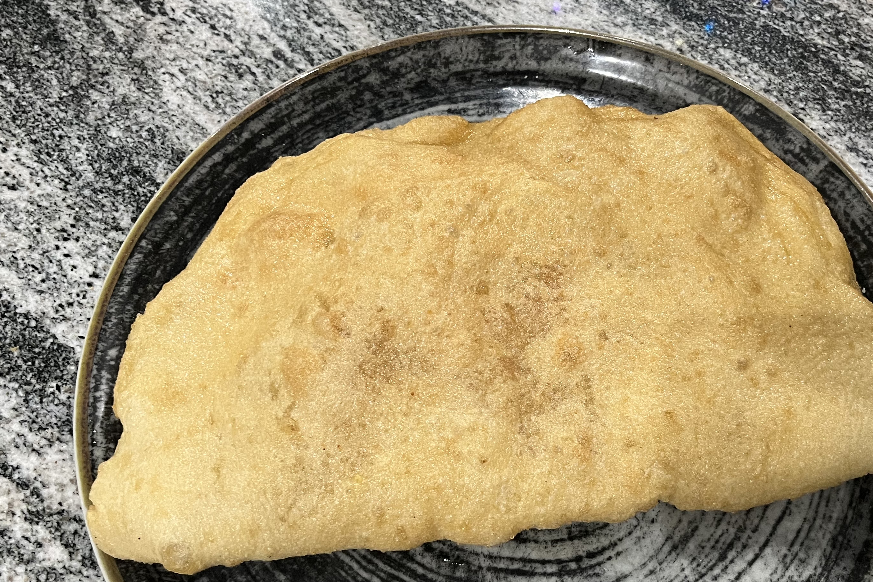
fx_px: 970
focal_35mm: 40
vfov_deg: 33.1
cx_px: 510
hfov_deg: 48.3
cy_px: 389
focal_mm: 5.1
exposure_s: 1/50
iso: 160
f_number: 1.6
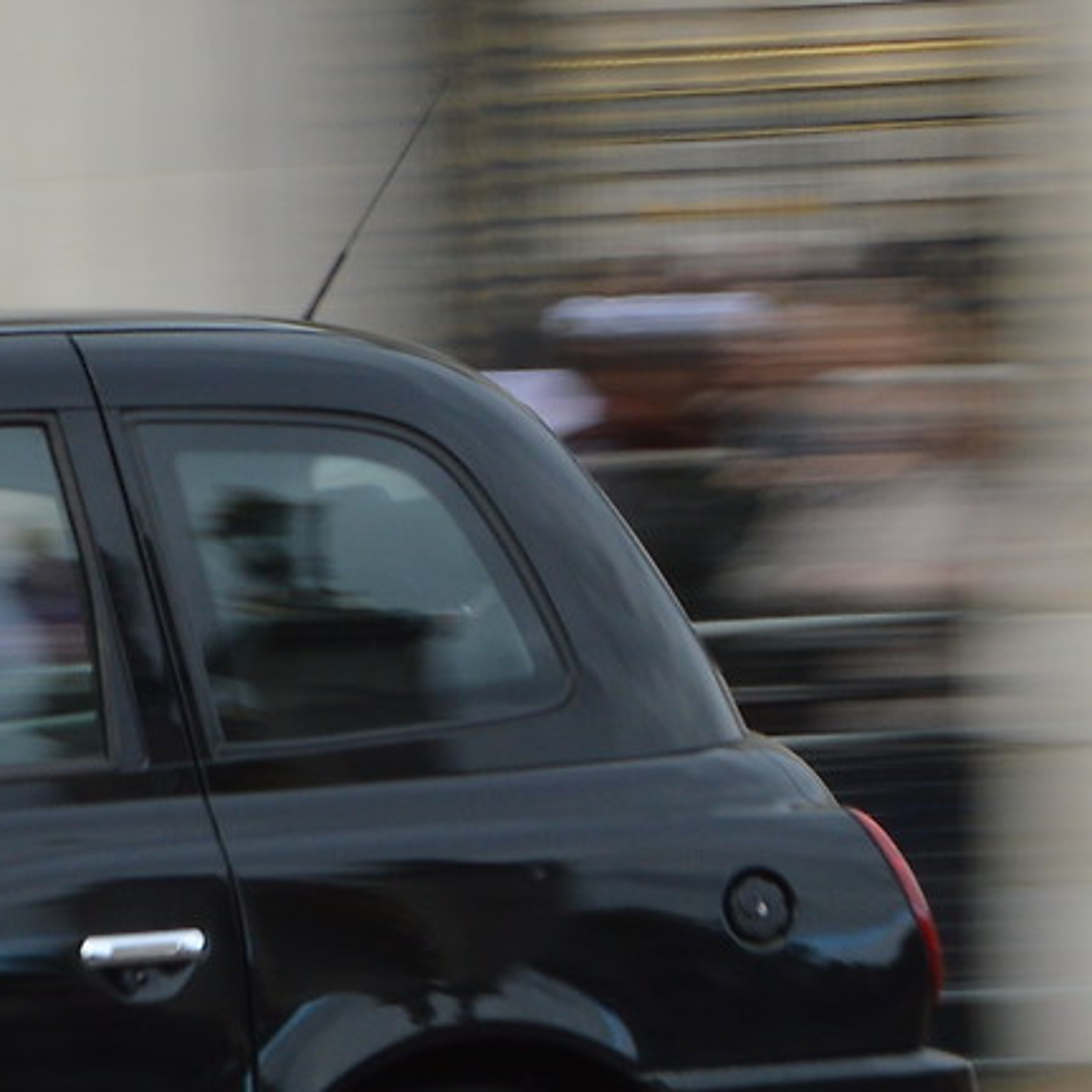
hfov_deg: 5.8
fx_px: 10600
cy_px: 641
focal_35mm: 297
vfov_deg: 5.9
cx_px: -1019
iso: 100
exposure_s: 1/25
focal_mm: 42
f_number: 14
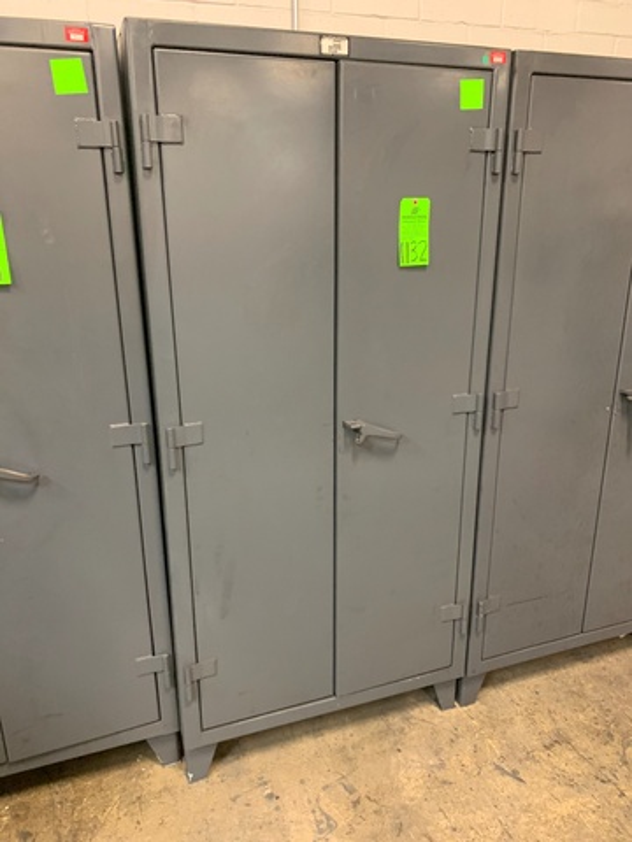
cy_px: 421
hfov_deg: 53.1
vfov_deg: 67.3
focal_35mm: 26
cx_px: 316
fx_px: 633
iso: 400
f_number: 1.8
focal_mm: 4.25
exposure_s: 1/40
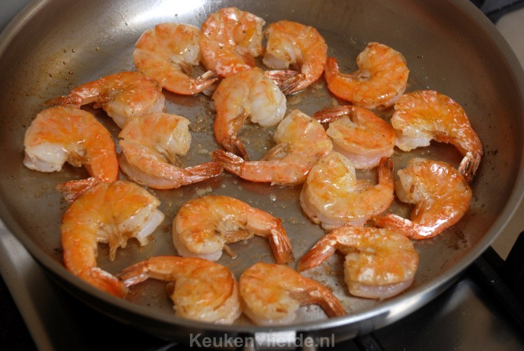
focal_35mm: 78
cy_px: 176
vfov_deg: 17.6
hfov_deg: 26.0
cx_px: 262
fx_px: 1137
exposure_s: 1/30
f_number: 5
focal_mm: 52
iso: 200
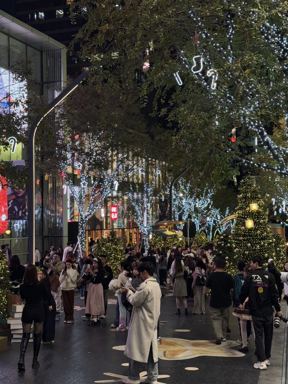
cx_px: 144
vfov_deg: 39.7
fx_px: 532
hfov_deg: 30.3
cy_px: 192
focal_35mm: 48
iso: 80
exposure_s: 1/50
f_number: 1.78
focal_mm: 6.76
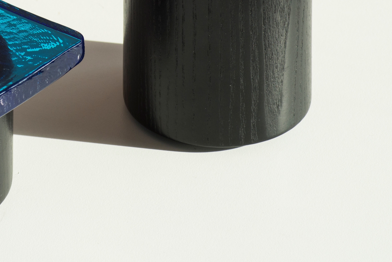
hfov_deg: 8.4
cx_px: 70
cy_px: -4
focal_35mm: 244
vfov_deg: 5.6
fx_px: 2658
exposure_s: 1/200
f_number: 10
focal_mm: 112
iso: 400
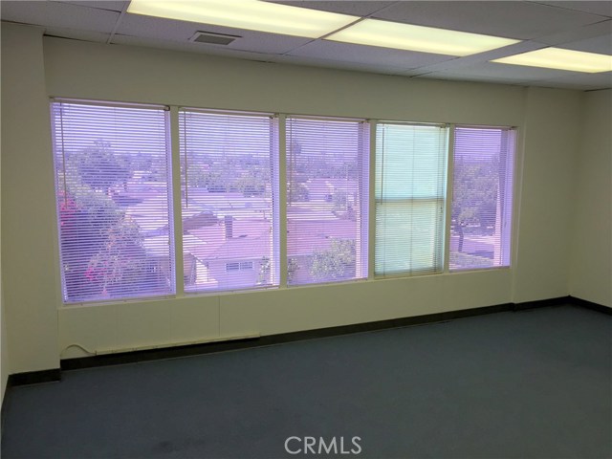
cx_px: 306
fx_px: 513
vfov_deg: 48.2
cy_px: 230
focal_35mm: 29
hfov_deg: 61.7
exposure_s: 1/120
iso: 50
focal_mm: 4.15
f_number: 2.2
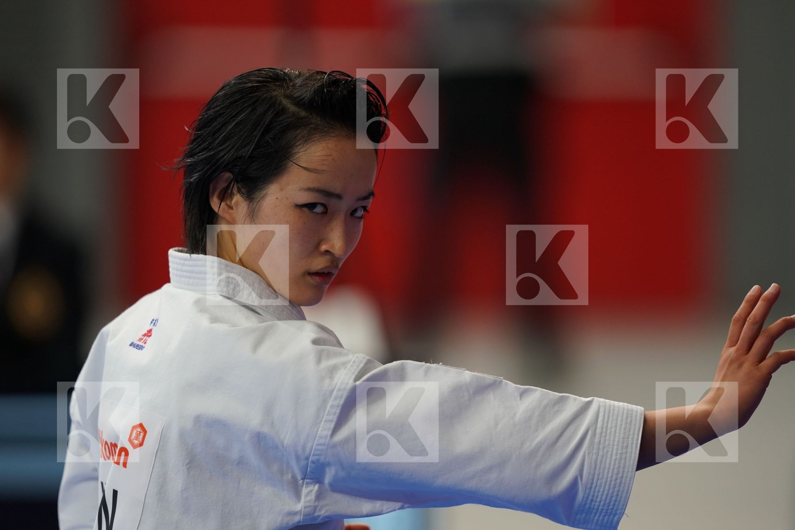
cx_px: 398
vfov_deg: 3.4
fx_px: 8833
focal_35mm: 400
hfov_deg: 5.2
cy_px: 265
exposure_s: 1/500
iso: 1600
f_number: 2.8
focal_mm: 400
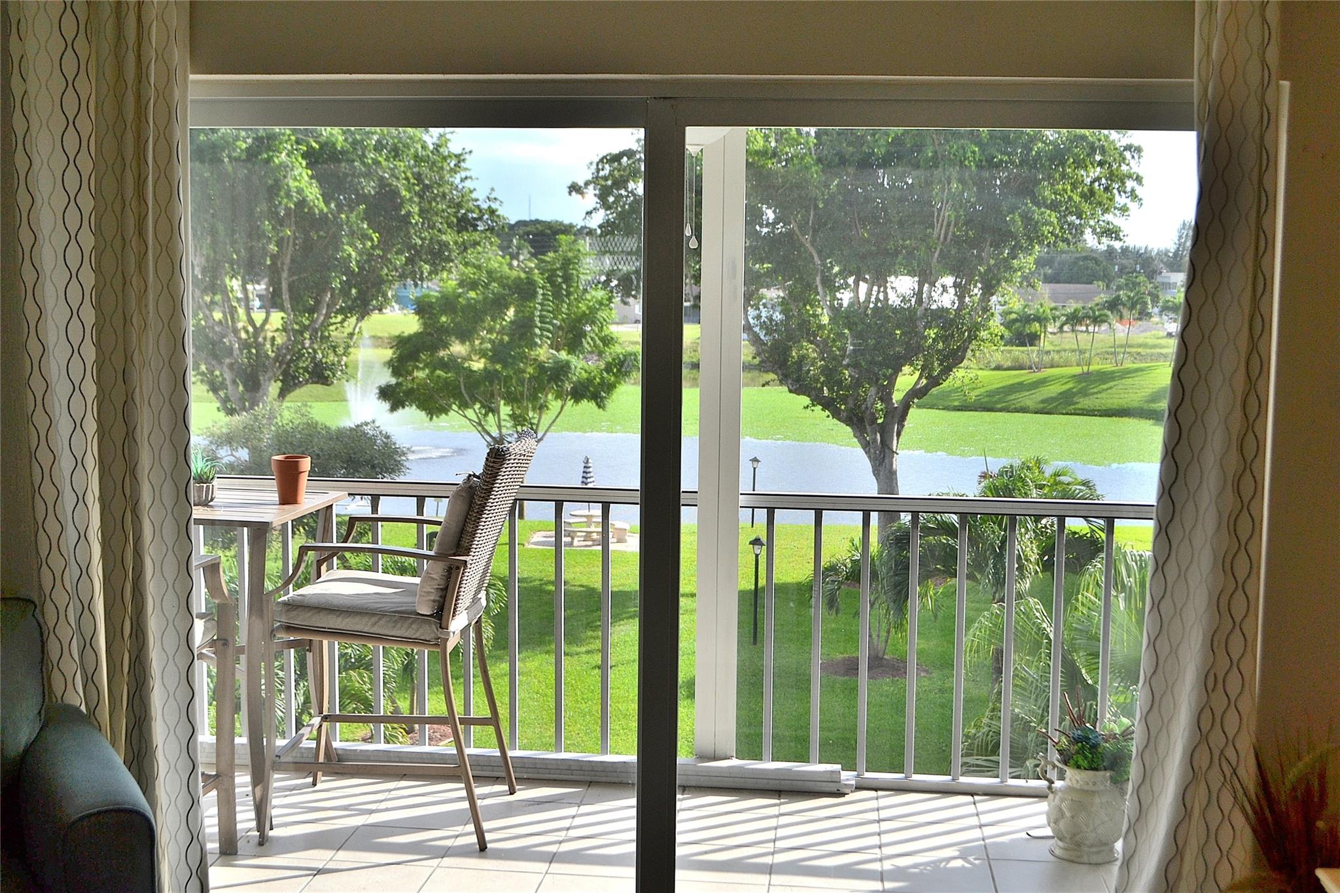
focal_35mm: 44
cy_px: 446
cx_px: 670
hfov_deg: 45.0
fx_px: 1619
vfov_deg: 30.8
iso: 100
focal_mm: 29
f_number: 6.3
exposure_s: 1/160
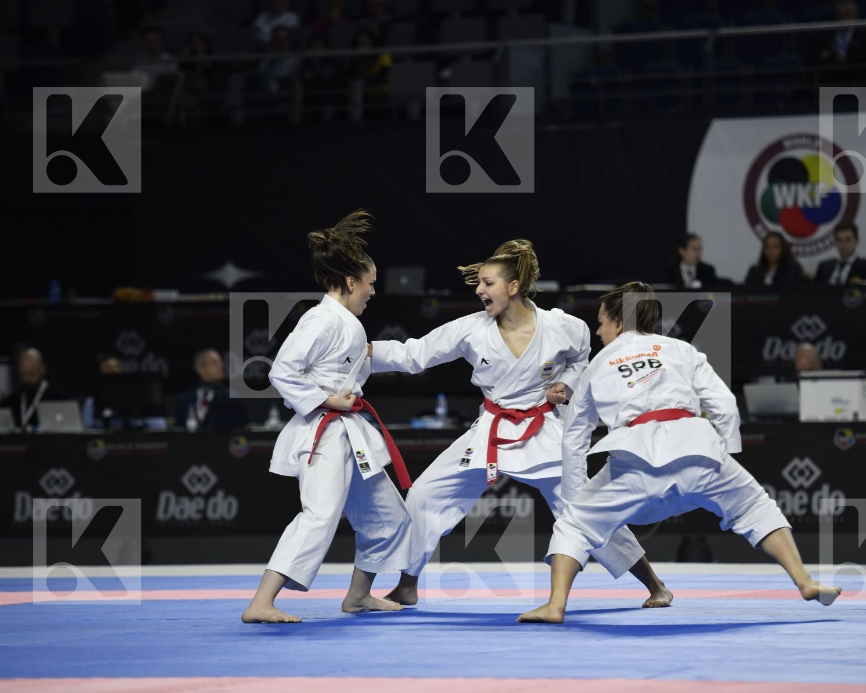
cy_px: 345
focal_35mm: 198
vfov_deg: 7.8
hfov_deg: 9.8
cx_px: 480
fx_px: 5074
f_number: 2.8
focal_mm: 175
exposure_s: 1/800
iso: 800
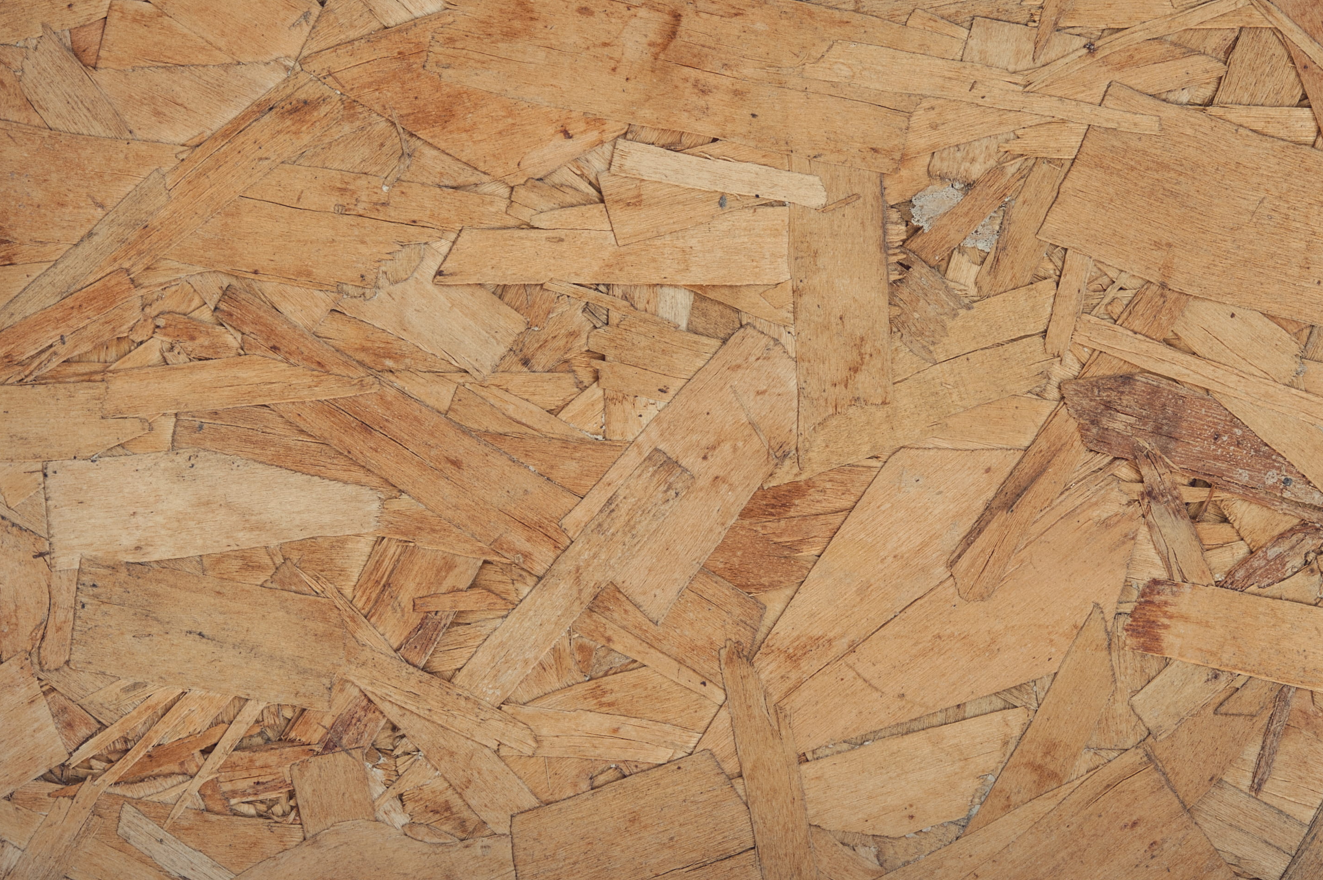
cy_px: 335
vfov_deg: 15.3
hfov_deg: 22.9
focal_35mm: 89
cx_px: 787
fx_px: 3269
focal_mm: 60
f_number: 8
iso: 400
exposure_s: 1/125
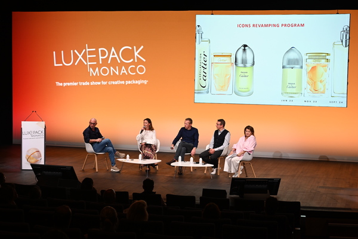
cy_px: 120
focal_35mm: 64
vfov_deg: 21.2
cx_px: 179
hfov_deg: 31.4
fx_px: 636
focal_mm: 64
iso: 800
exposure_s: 1/60
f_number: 6.3
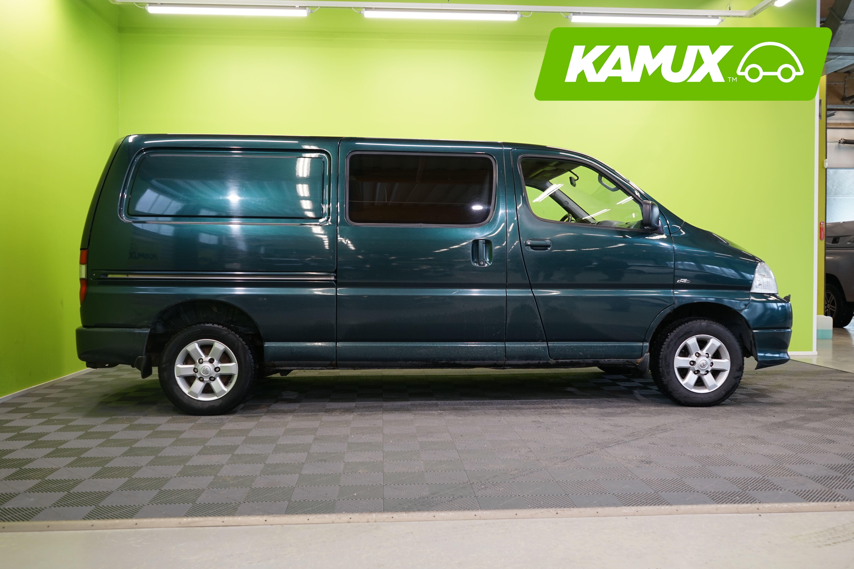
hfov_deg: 61.9
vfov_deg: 43.6
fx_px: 712
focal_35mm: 30
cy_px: 284
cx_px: 427
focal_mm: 30
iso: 500
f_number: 5.6
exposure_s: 1/25
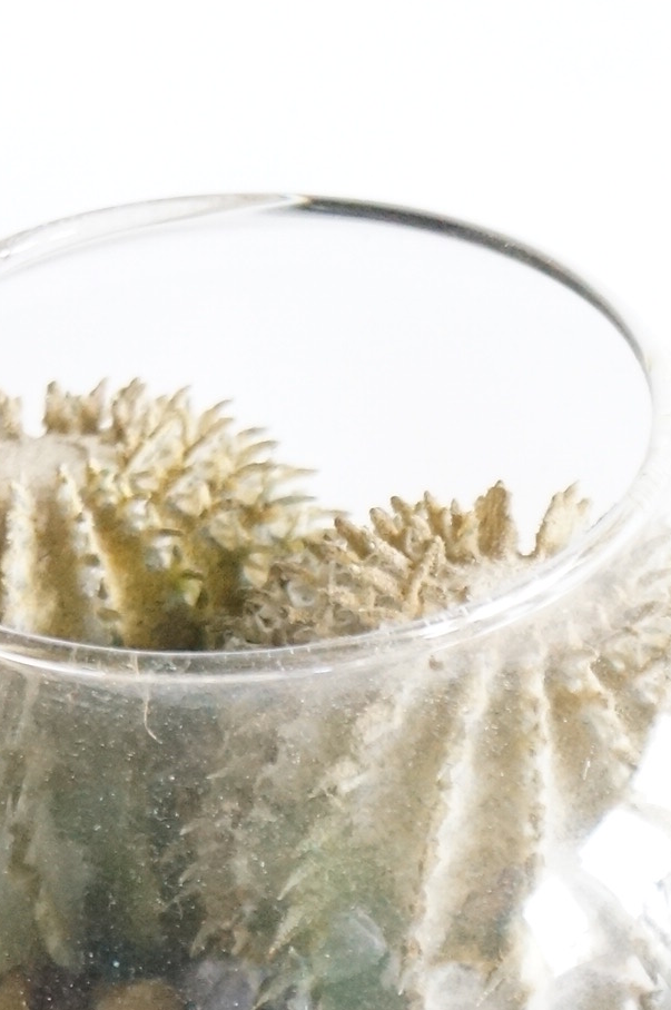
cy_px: 865
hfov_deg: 6.2
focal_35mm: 222
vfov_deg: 9.2
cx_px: 229
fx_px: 6233
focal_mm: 55
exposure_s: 1/80
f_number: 5.6
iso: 3200
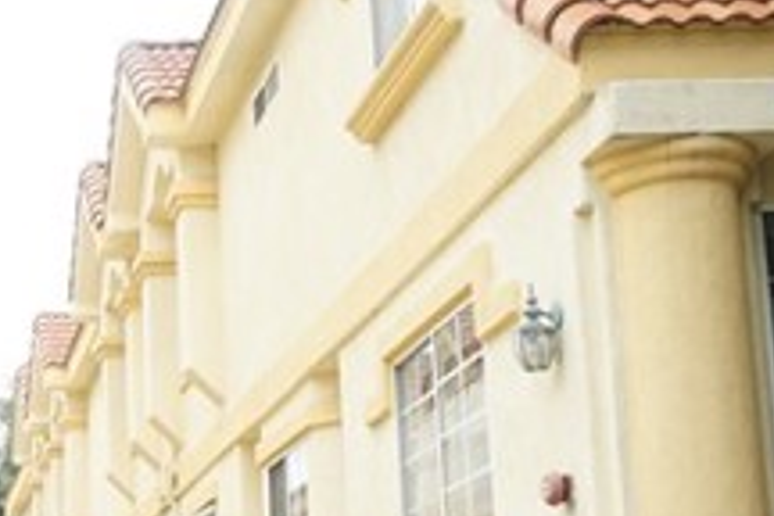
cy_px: 471
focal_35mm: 76
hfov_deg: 22.1
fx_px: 1634
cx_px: -380
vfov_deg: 17.7
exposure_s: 1/60
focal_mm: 16
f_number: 5
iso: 100
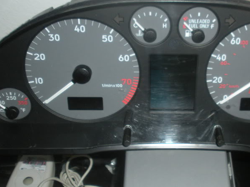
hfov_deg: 31.8
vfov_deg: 24.4
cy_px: 100
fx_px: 433
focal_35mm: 60
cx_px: 178
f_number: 3.5
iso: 200
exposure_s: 1/60
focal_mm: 6.3
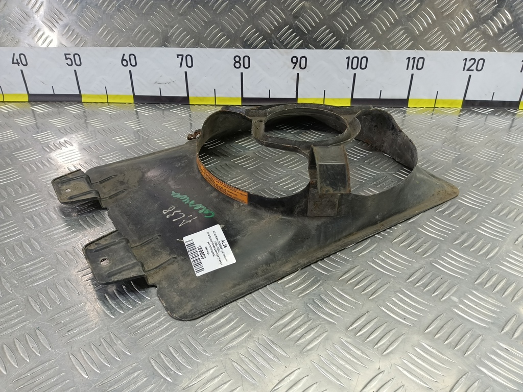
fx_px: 408
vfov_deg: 51.4
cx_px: 262
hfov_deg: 65.3
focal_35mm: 27
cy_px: 196
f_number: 1.6
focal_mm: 4.11
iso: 145
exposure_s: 1/50
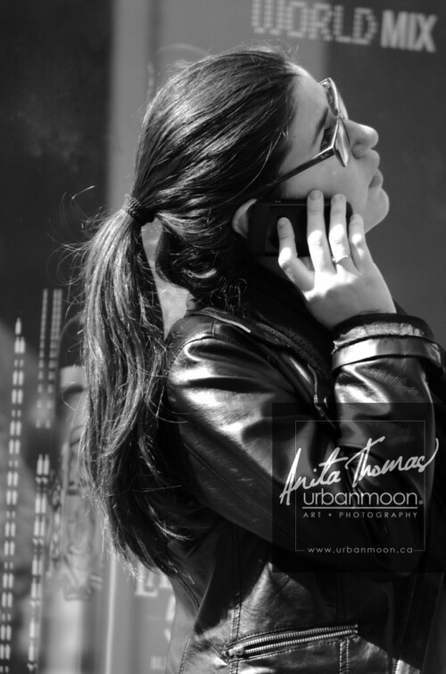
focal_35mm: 360
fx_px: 6720
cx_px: 223
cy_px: 337
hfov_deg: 3.8
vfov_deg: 5.7
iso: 720
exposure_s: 1/1000
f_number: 5.3
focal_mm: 240
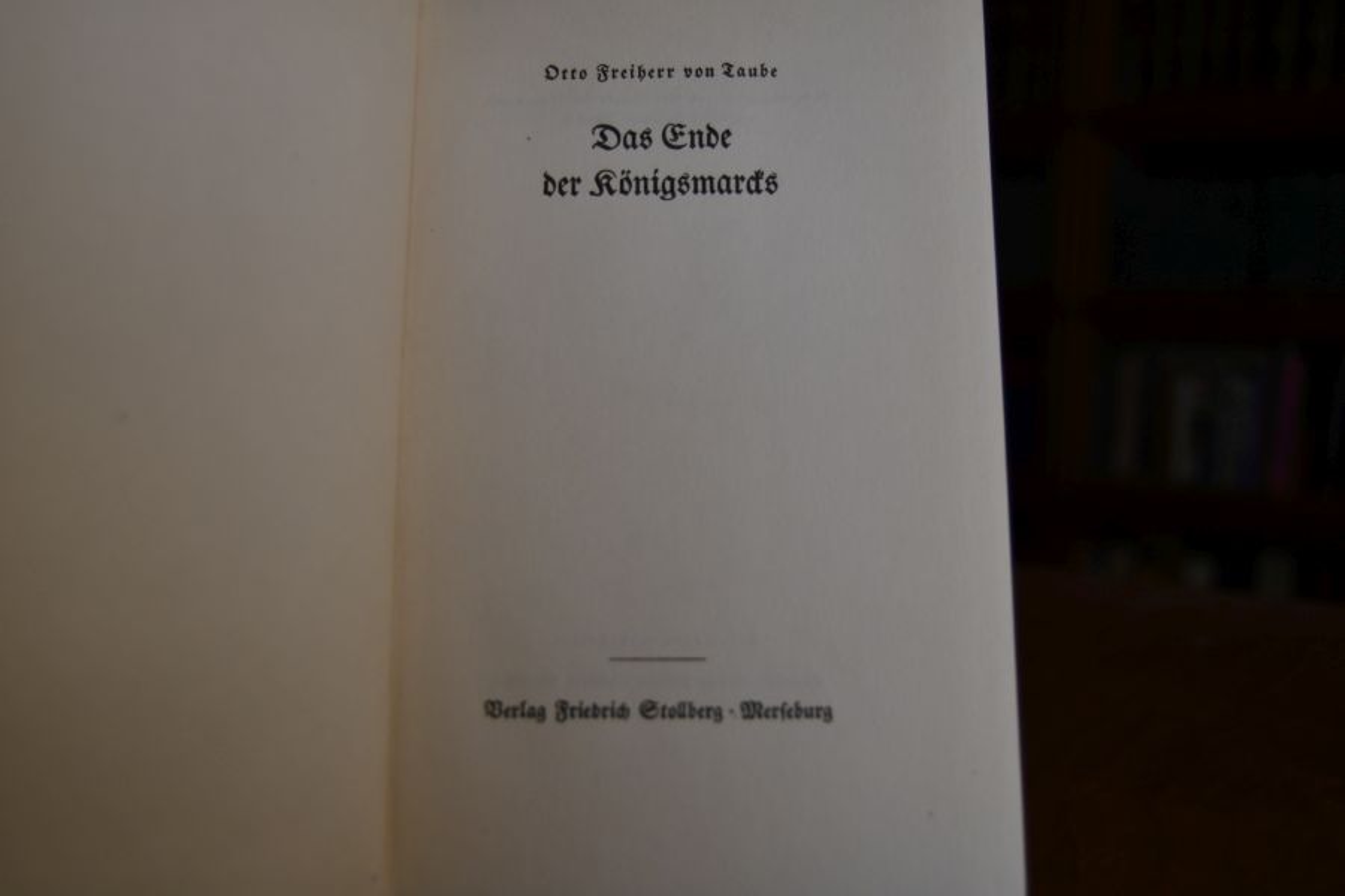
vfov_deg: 31.9
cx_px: 672
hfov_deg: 46.4
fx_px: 1569
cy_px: 448
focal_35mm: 42
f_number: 4.2
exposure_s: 1/250
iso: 400
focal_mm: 28
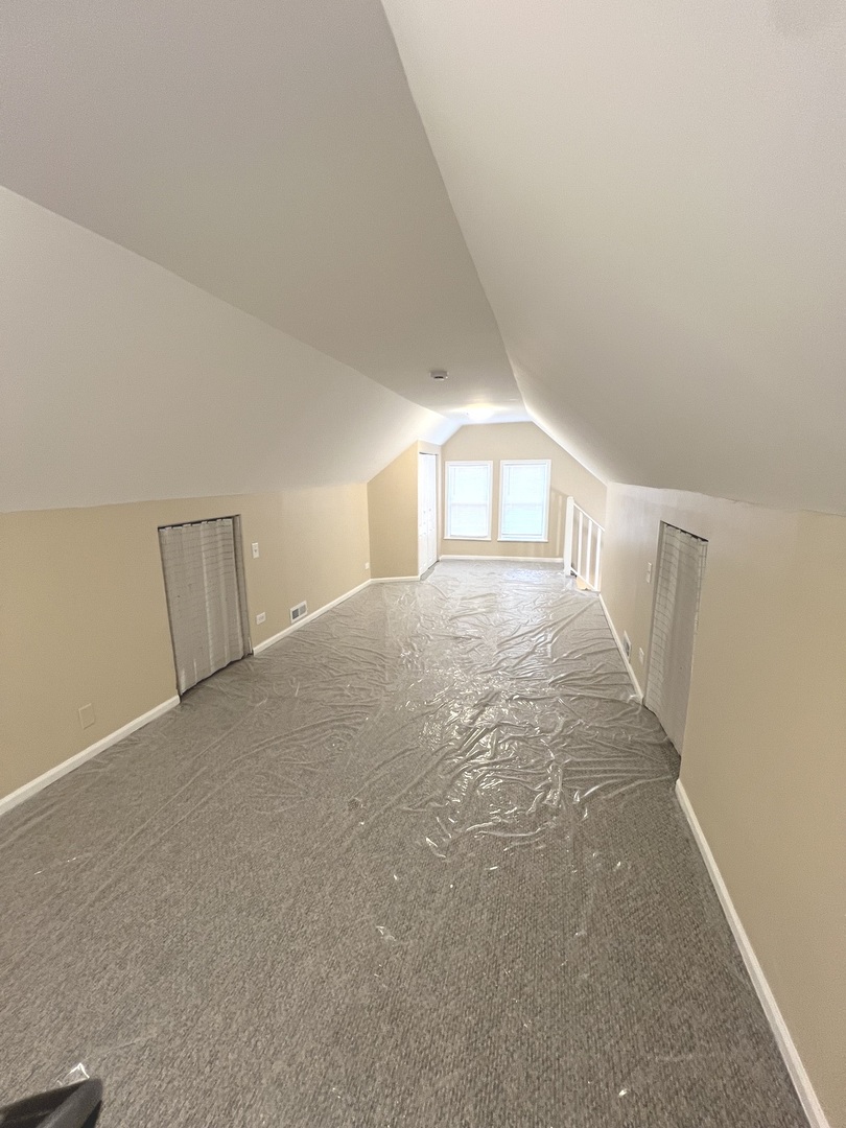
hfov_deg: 89.9
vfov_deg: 106.2
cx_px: 423
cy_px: 564
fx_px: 424
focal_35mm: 13
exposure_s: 1/60
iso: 160
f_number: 1.8
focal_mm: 1.57
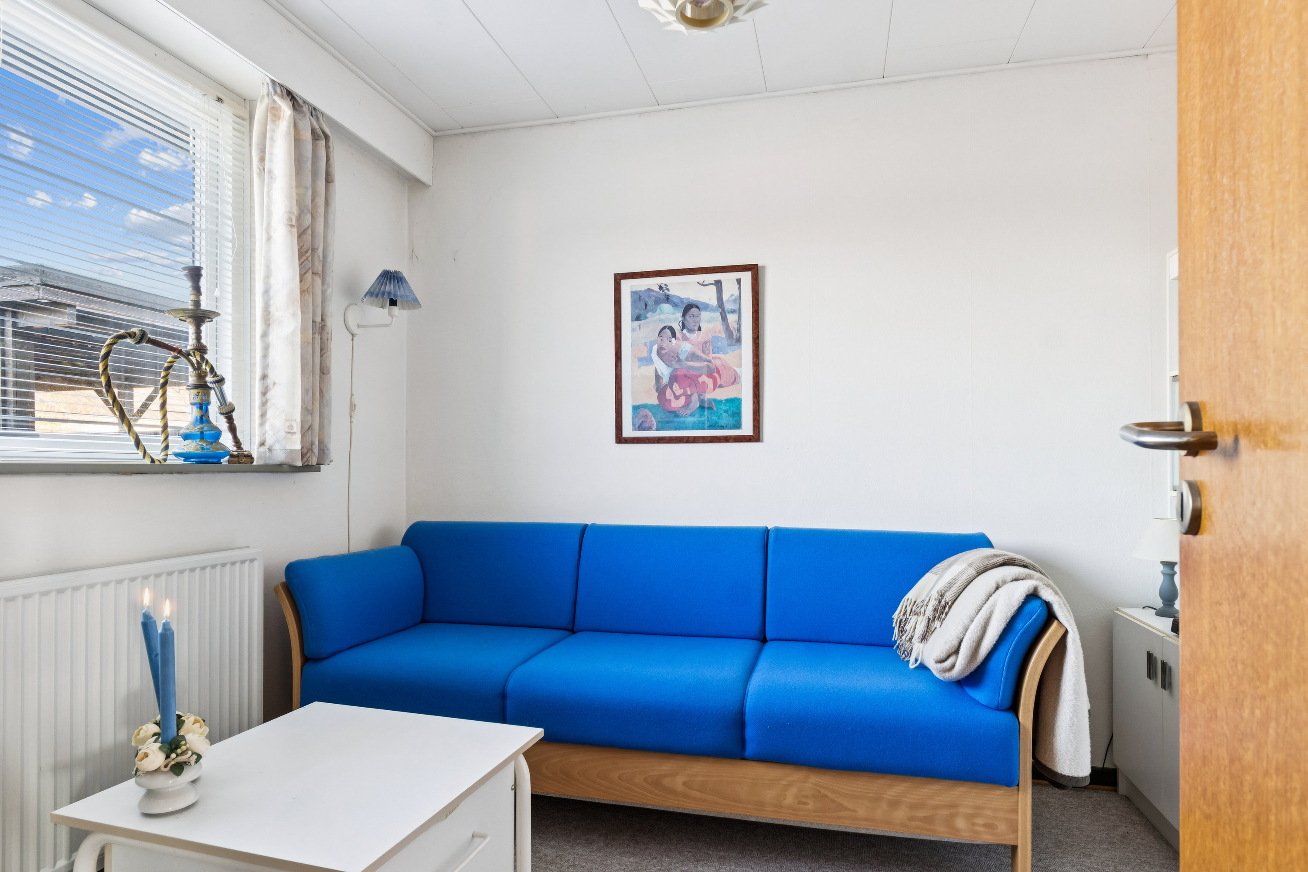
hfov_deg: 79.2
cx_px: 654
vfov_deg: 57.8
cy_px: 436
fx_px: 790
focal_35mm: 22
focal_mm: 14.5
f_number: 7.1
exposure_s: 1/2.5
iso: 200
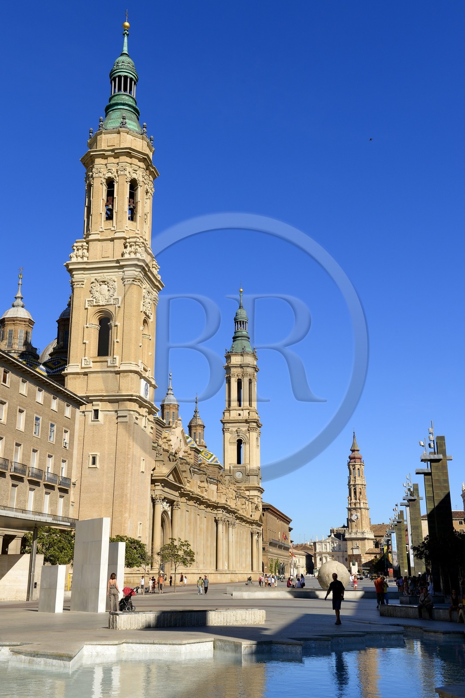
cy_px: 349
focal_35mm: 35
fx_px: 678
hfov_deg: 37.8
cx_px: 232
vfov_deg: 54.4
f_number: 10
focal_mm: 35
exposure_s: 1/250
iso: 100
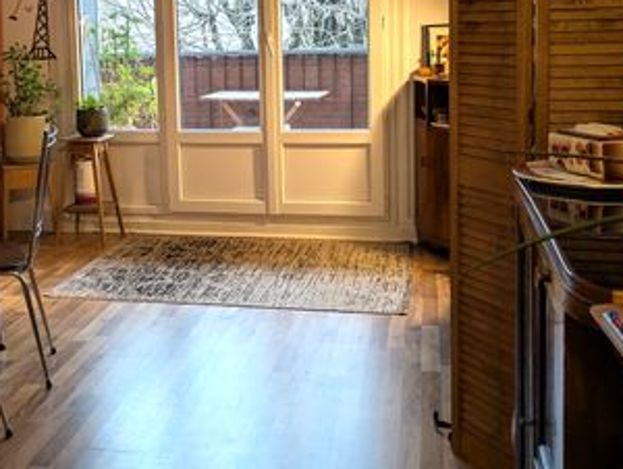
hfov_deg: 37.8
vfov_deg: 28.7
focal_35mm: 50
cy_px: 107
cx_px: 214
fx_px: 901
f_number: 1.89
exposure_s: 1/25
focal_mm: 5.43
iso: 106
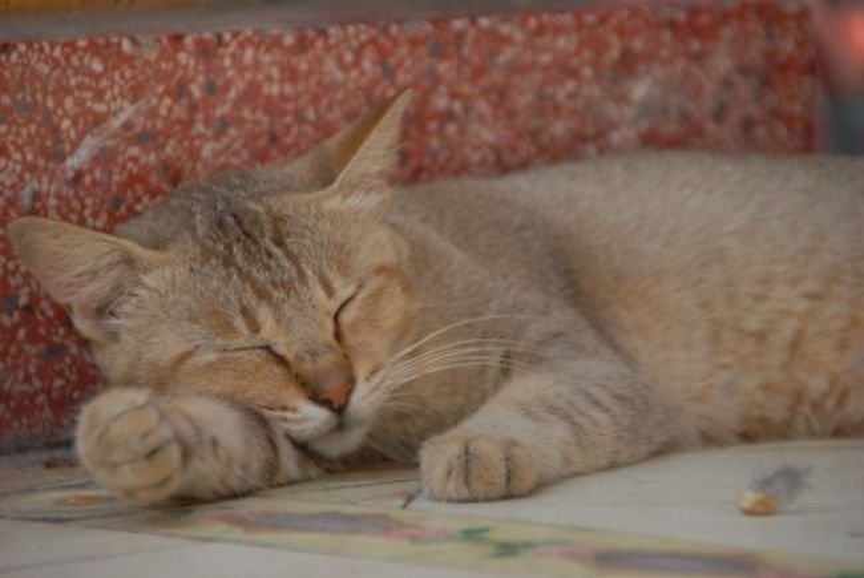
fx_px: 9010
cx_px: 432
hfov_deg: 5.5
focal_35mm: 375
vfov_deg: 3.7
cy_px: 289
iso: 360
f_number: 6.3
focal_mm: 250
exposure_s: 1/320
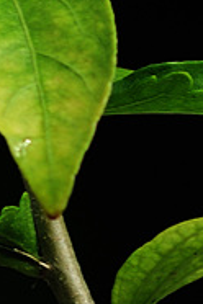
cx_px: 120
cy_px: -332
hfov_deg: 0.4
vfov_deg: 0.6
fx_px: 27970
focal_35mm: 3307
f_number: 8
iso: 200
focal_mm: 400
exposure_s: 1/160
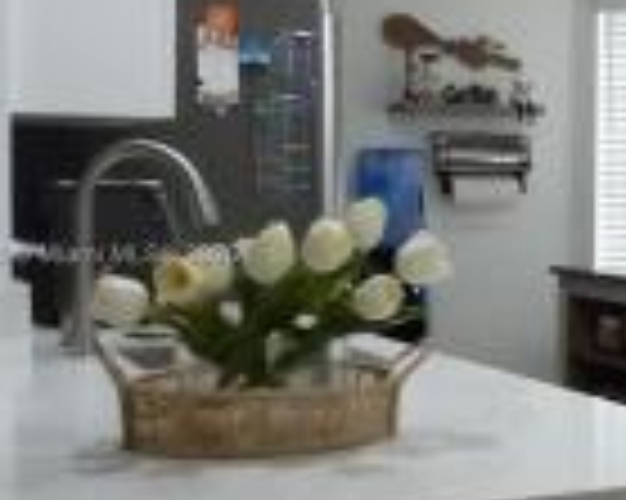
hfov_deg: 22.8
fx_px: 1407
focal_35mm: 76
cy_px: 257
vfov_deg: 20.1
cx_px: 779
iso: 1600
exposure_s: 1/160
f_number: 4
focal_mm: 4.8
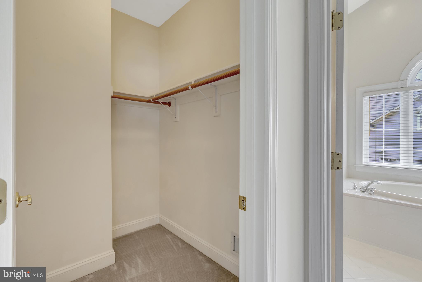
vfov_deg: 73.8
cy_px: 141
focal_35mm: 16
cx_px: 211
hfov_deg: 96.7
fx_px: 188
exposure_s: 1/60
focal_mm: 16
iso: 1250
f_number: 8
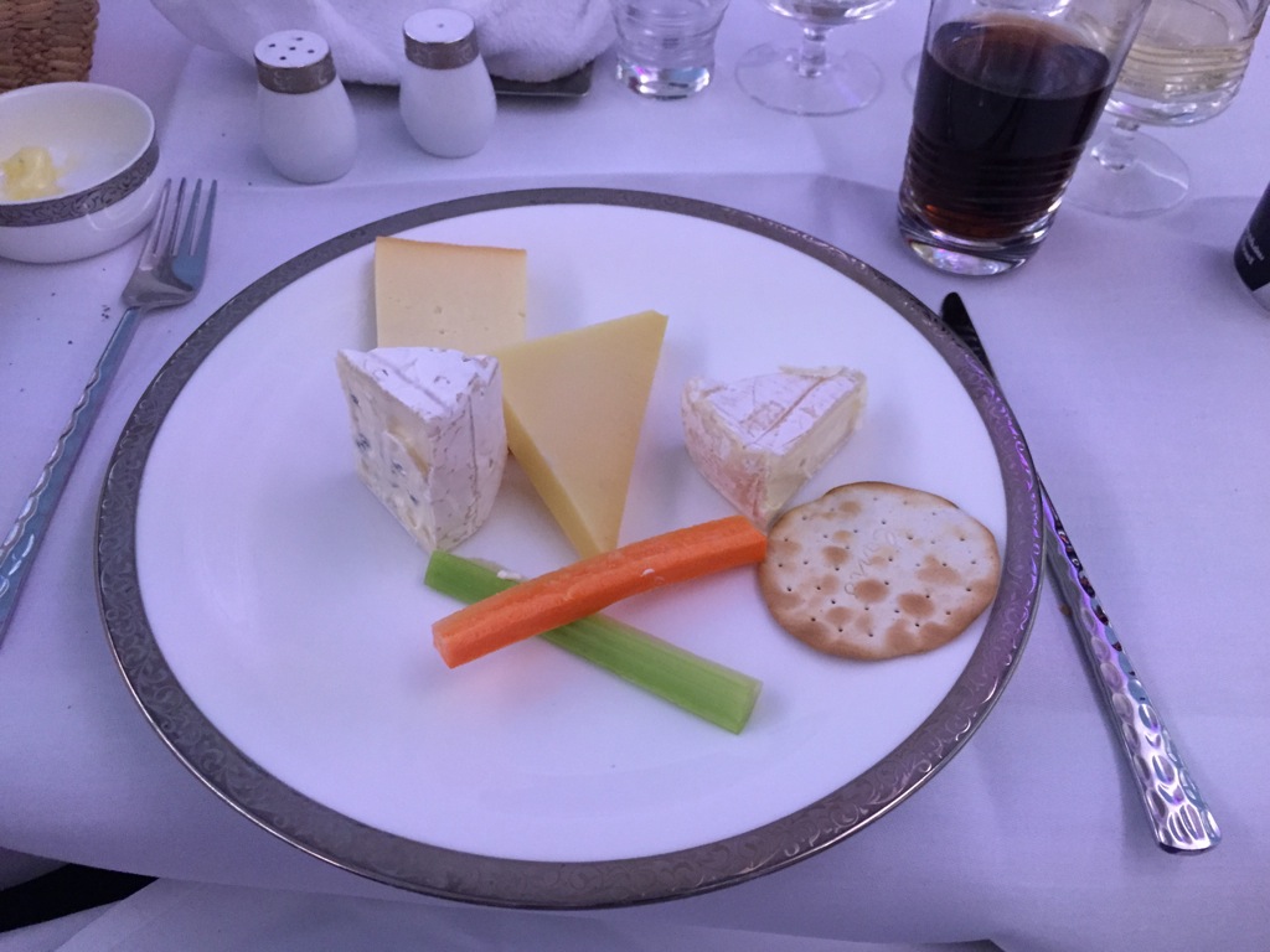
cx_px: 635
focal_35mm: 29
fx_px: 1064
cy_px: 476
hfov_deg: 61.7
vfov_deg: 48.2
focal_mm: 4.15
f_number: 2.2
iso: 250
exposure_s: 1/30
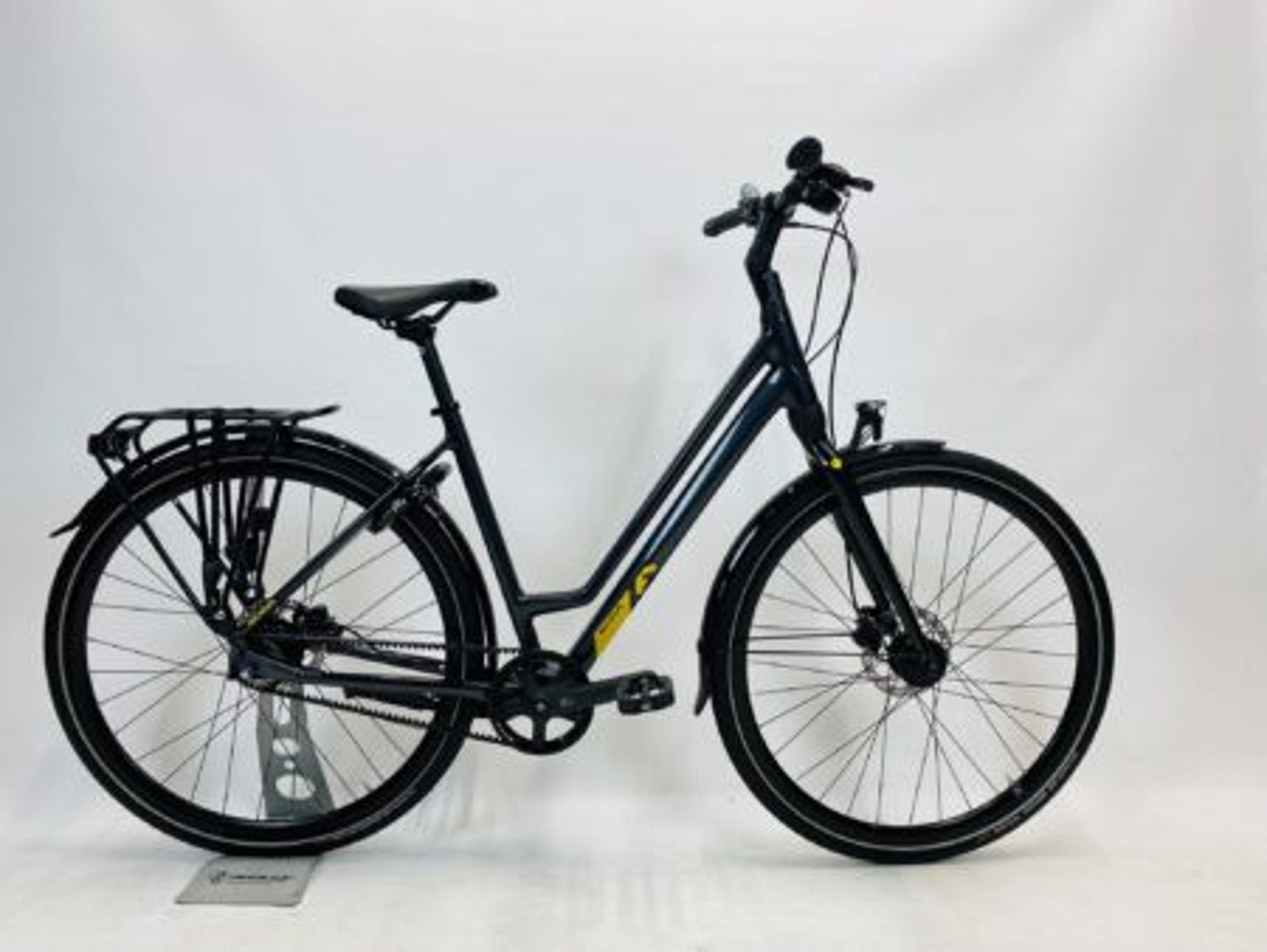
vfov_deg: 53.1
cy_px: 476
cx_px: 634
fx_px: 952
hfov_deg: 67.3
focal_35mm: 26
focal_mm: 4.25
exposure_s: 1/100
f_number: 1.8
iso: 40
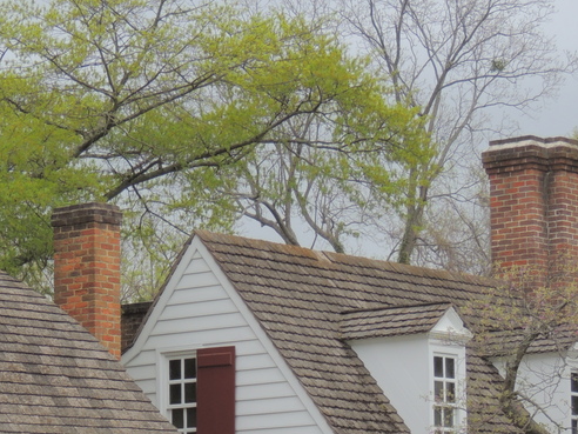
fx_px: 2605
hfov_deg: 12.6
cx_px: 160
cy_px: 416
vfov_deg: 9.5
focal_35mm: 156
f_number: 3.7
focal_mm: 10.7
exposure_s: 1/500
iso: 100
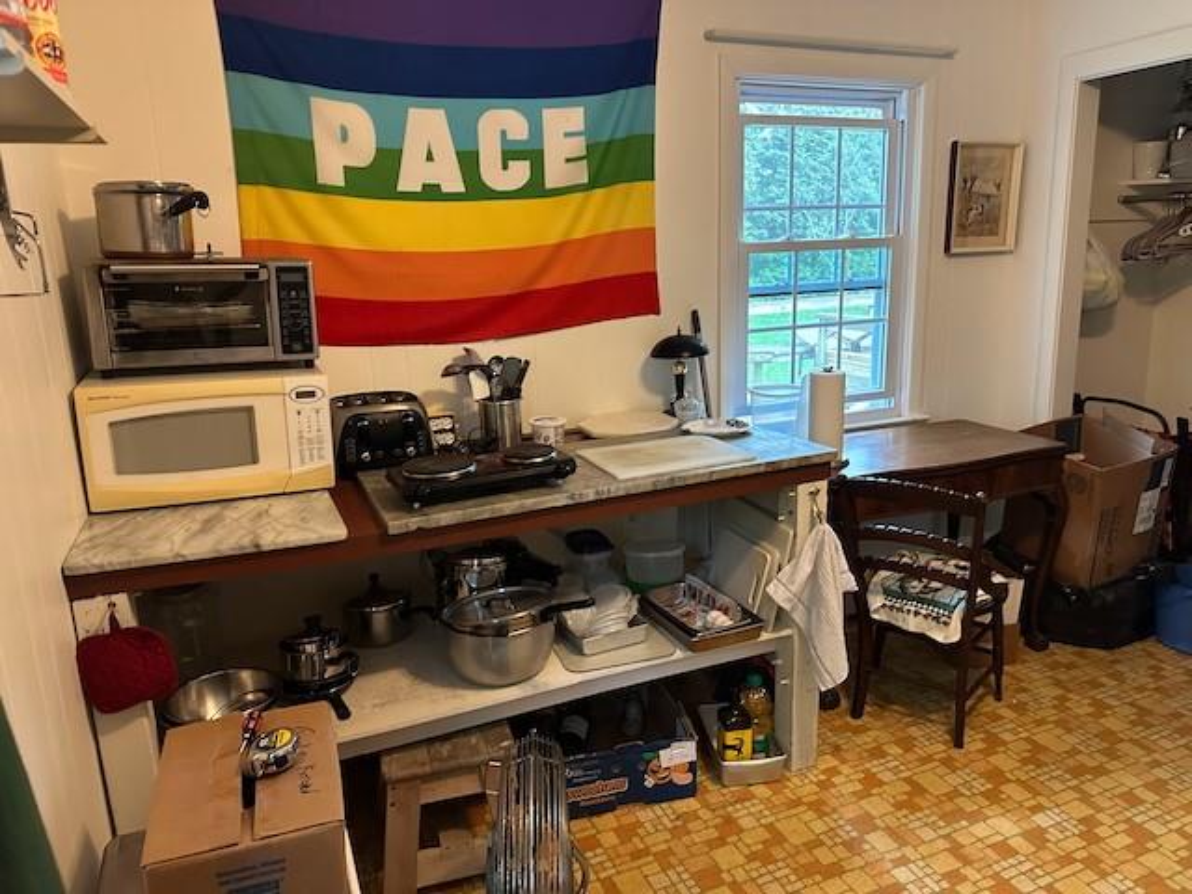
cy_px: 447
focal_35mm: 24
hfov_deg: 71.6
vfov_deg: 56.8
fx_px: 826
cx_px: 596
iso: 640
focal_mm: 6.86
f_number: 1.78
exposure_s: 1/40
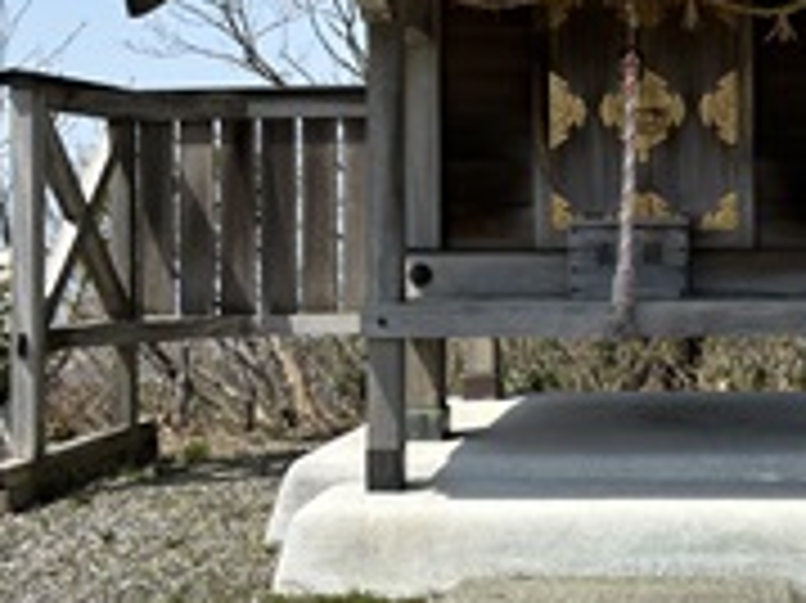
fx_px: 1350
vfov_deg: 25.1
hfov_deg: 32.1
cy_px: 194
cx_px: 680
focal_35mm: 58
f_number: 1.6
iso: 50
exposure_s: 1/2513
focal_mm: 5.96
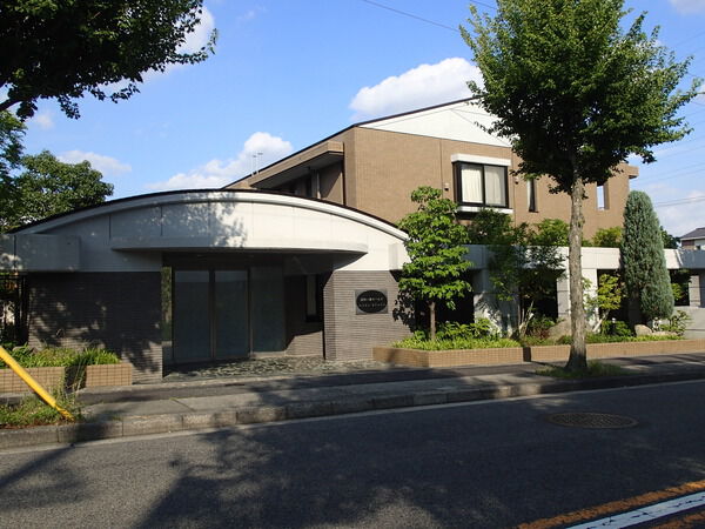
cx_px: 352
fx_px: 611
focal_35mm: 30
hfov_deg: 60.0
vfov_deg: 46.8
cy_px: 264
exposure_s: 1/160
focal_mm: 5.5
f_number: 9
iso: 100
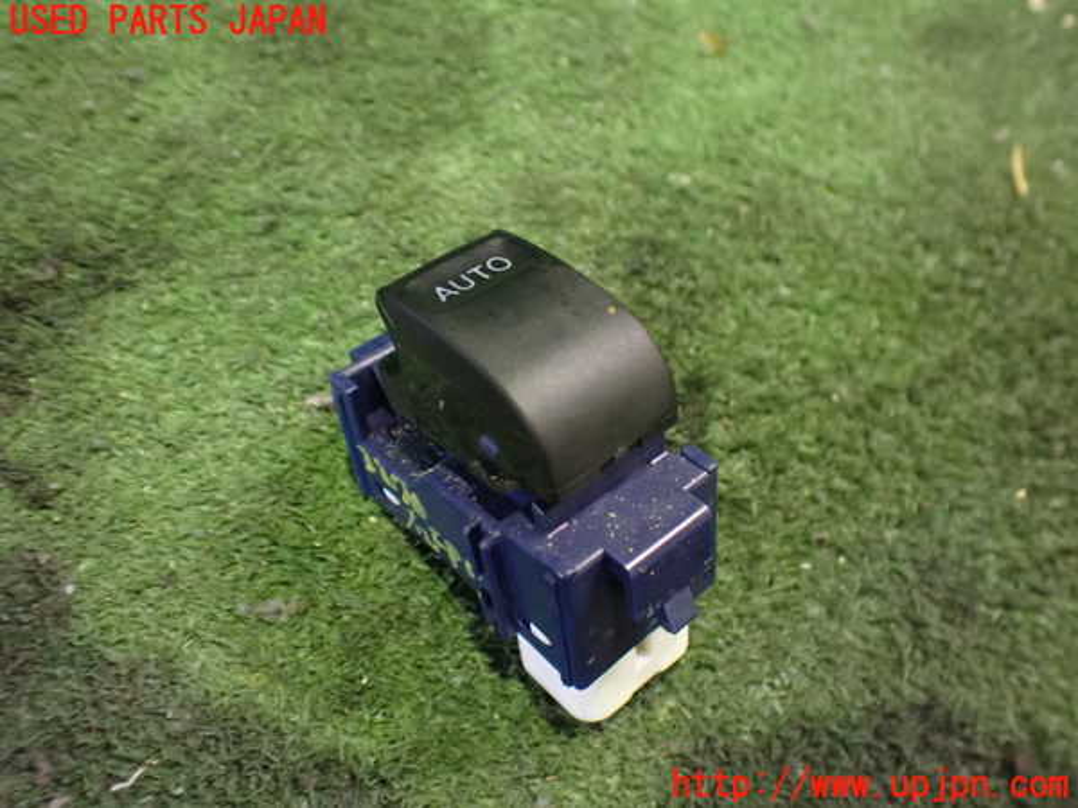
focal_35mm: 30
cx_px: 539
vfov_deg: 46.8
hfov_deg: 60.0
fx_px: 934
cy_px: 404
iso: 1250
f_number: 2.3
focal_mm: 5.4
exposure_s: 1/30
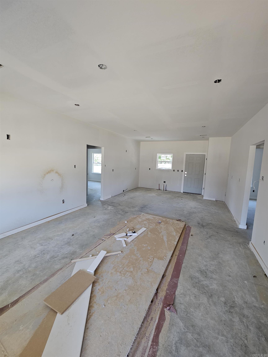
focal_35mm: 13
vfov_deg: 106.2
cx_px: 134
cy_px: 178
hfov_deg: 89.9
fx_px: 134
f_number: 2.2
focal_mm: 2.2
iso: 100
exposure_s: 1/60
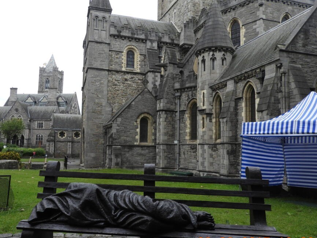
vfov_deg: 46.8
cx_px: 133
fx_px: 275
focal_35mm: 30
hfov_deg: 59.6
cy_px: 125
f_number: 3.3
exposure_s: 1/200
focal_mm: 4.3
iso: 100
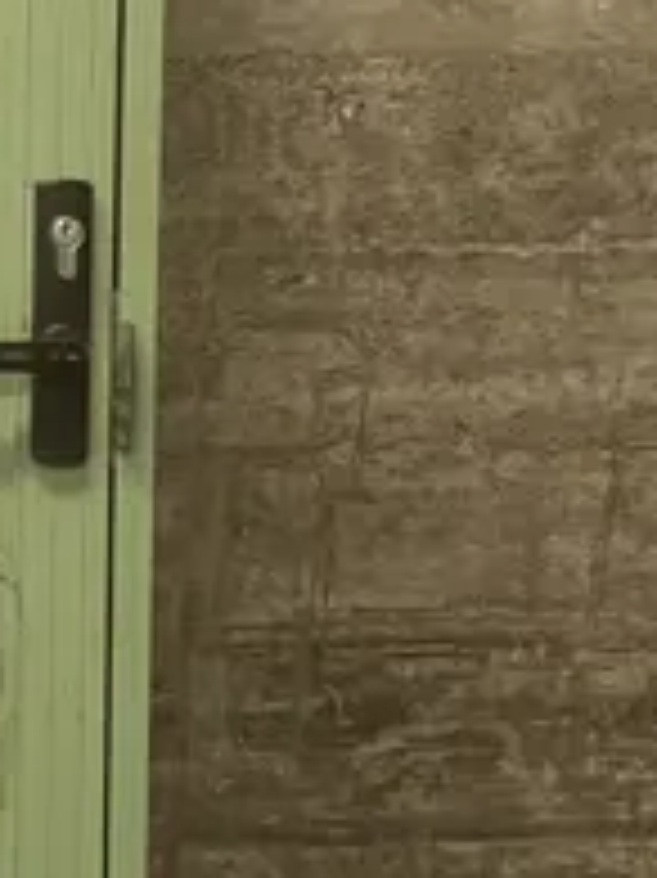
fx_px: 3724
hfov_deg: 9.6
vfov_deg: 13.4
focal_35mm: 147
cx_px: -554
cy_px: 234
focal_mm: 3.99
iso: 100
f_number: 1.8
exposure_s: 1/50
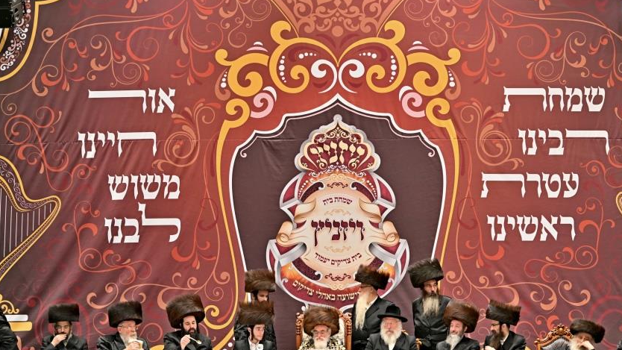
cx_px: 354
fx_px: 1484
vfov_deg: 13.4
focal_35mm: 90
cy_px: 203
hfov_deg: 23.6
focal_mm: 70
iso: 320
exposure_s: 1/250
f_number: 2.8
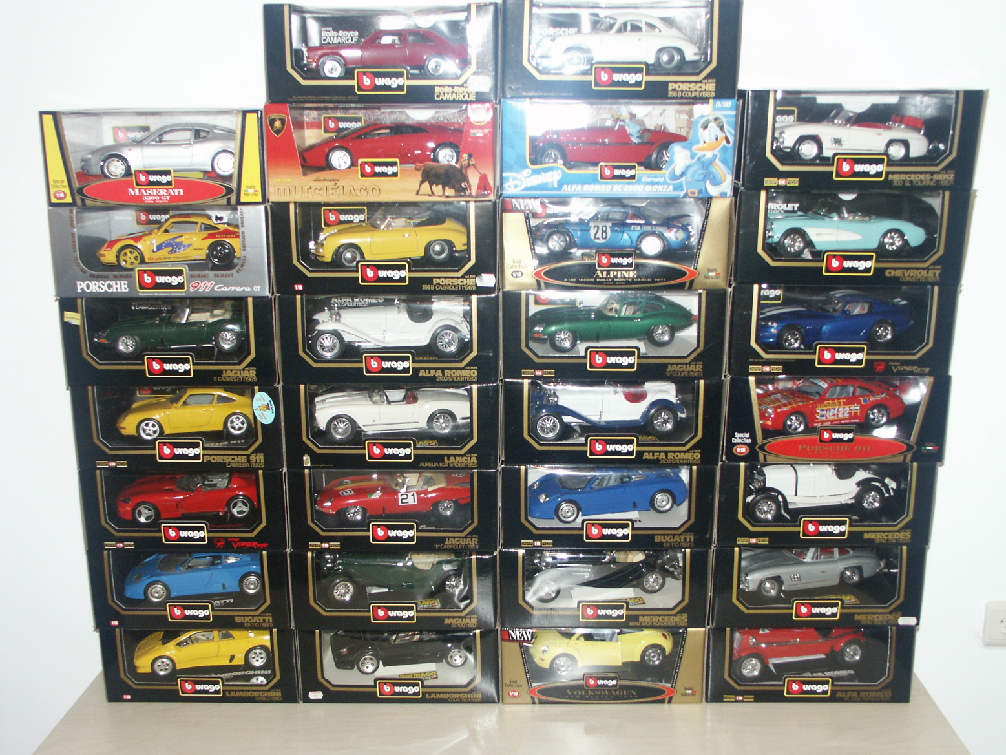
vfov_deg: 38.7
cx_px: 516
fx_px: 1075
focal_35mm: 37
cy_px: 385
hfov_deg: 50.1
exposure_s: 1/45
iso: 200
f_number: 2.8
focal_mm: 9.27
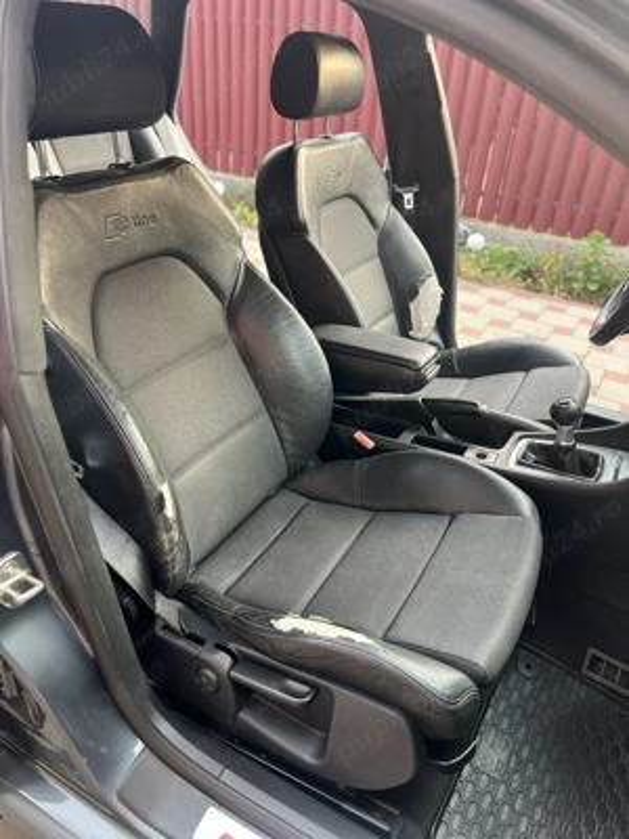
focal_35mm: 26
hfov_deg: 53.1
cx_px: 314
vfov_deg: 67.3
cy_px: 420
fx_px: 630
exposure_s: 1/80
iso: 125
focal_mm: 5.7
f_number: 1.5
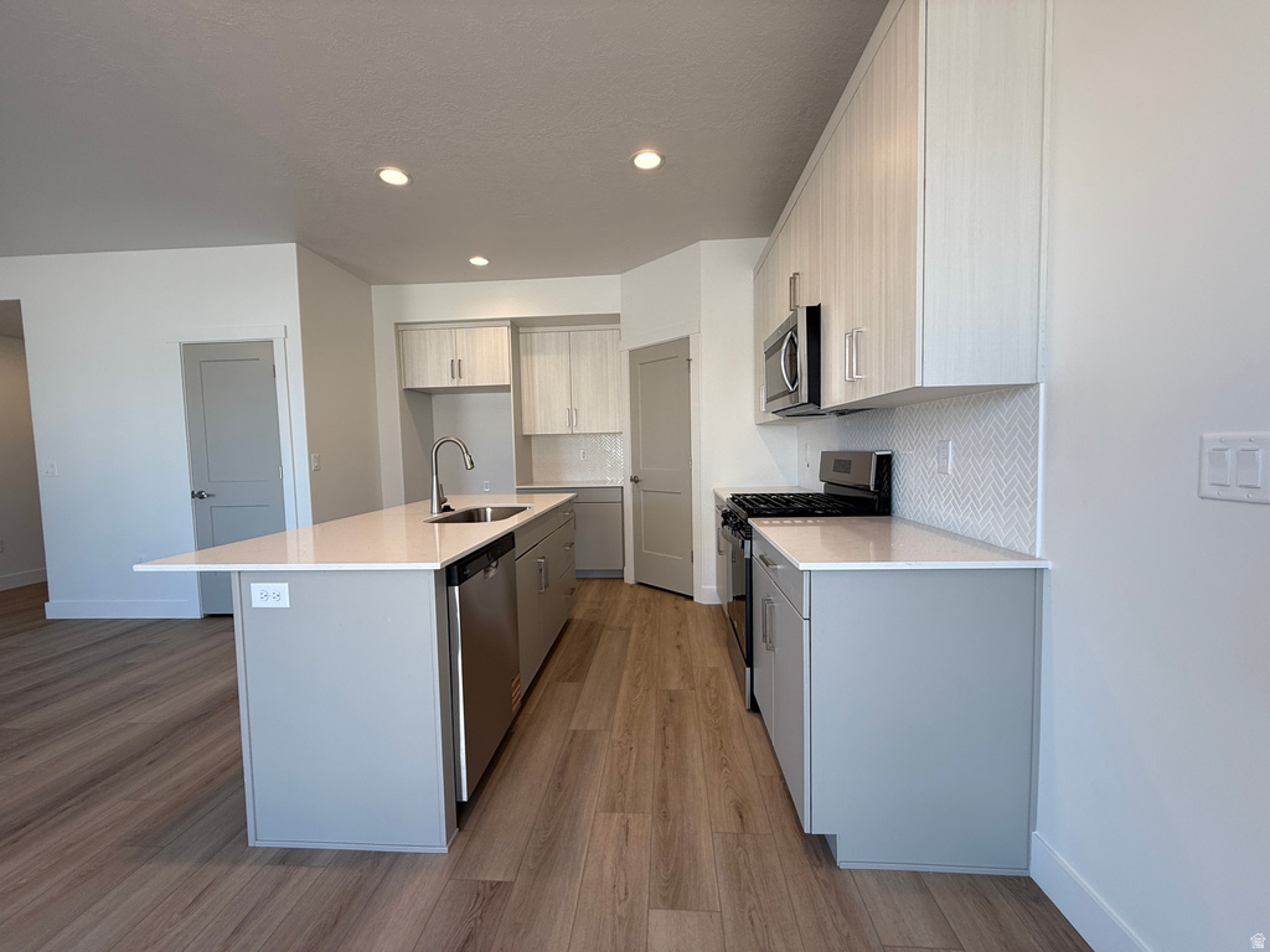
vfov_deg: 85.7
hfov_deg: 102.1
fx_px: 514
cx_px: 635
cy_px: 476
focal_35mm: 14
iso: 64
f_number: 2.2
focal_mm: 2.22
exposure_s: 1/120
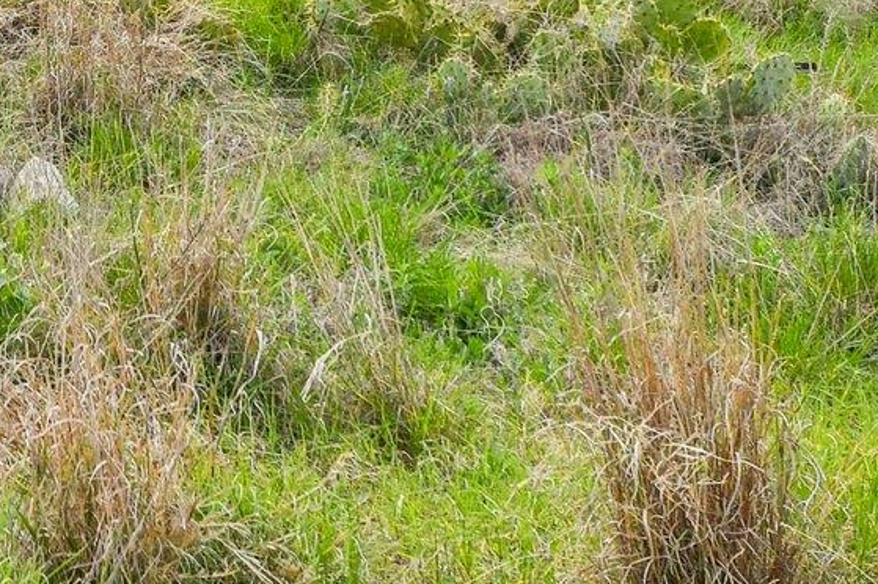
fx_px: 3217
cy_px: -415
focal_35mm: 132
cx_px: -215
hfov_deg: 14.9
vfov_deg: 9.9
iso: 400
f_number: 8
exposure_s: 1/1250
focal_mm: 24
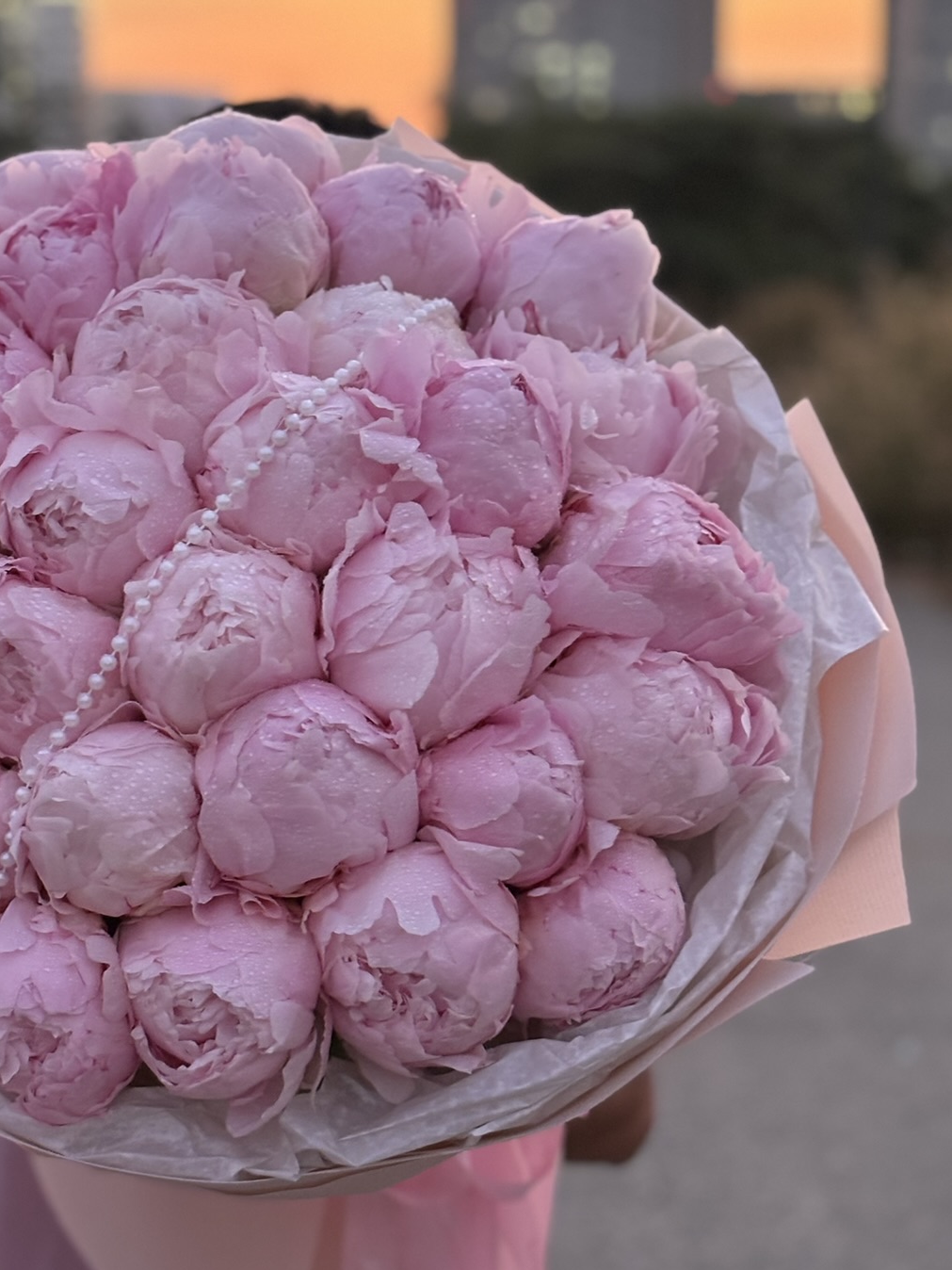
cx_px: 270
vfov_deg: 24.7
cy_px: 678
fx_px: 2897
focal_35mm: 79
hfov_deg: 18.6
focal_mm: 5.96
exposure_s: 1/30
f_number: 1.6
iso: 320
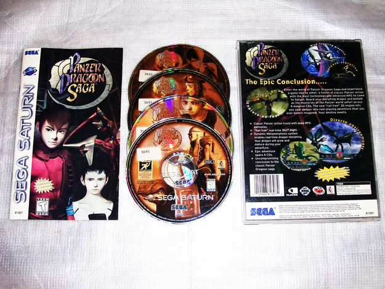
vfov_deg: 32.2
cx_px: 192
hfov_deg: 42.1
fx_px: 501
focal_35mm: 45
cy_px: 144
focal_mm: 7.6
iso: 140
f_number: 3
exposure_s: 1/73.1
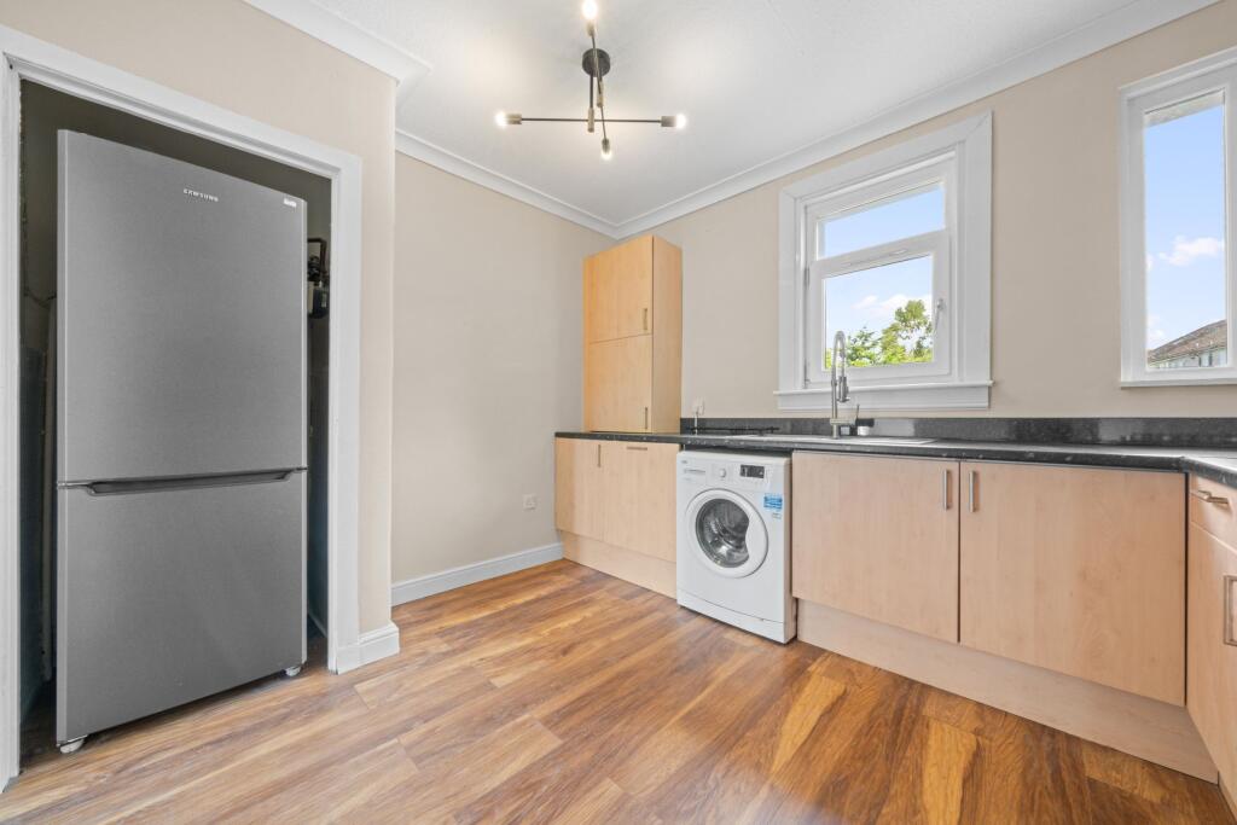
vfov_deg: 90.0
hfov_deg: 112.6
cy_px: 412
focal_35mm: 12
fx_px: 412
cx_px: 618
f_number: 20
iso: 640
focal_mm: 12
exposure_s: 3.2
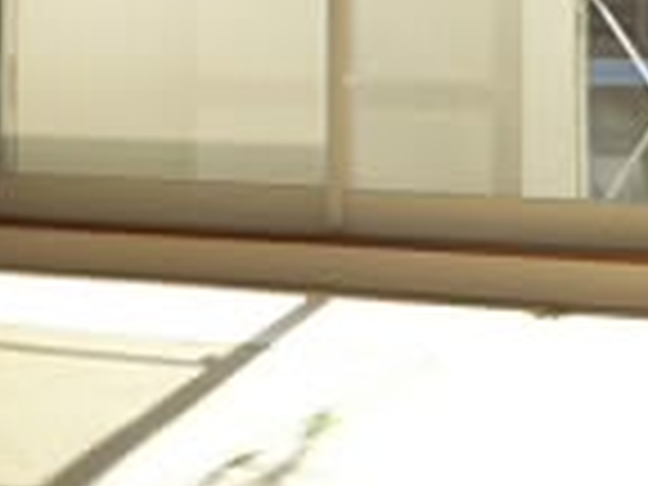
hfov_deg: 17.9
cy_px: -86
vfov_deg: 13.8
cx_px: -144
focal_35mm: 104
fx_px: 1947
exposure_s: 1/320
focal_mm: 4.5
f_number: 4
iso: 80
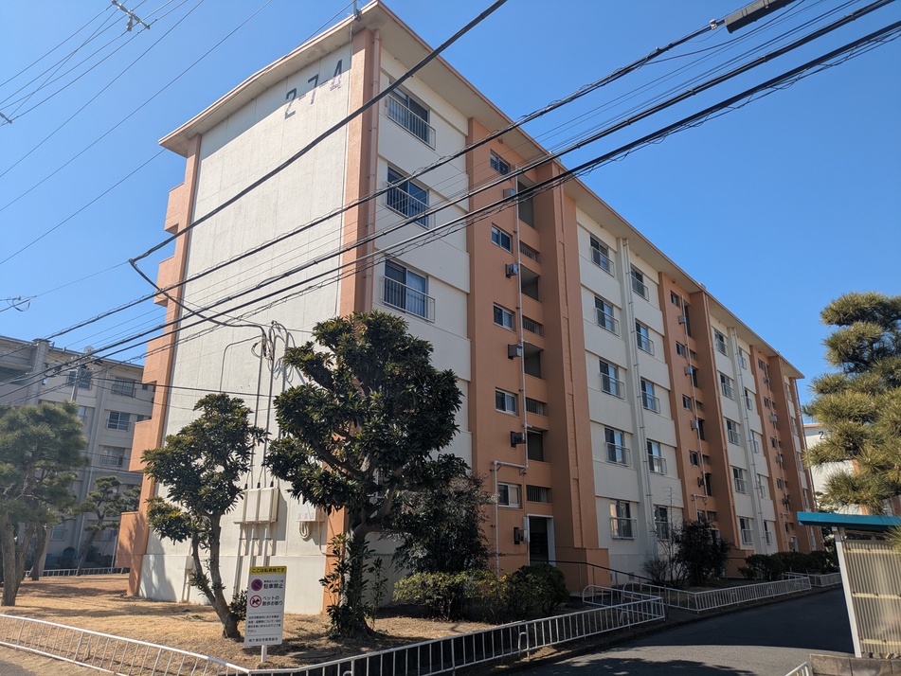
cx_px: 450
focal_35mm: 25
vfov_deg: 54.9
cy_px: 338
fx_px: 651
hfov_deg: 69.4
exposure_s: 1/2451
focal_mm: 5.43
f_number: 1.89
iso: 43
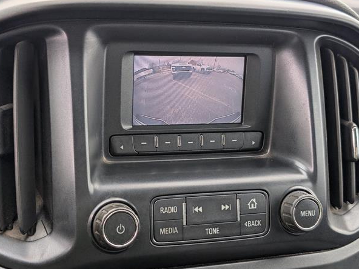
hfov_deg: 36.2
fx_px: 550
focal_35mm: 53
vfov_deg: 27.5
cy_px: 138
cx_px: 178
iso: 30
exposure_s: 1/189
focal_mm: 6.9
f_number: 1.68
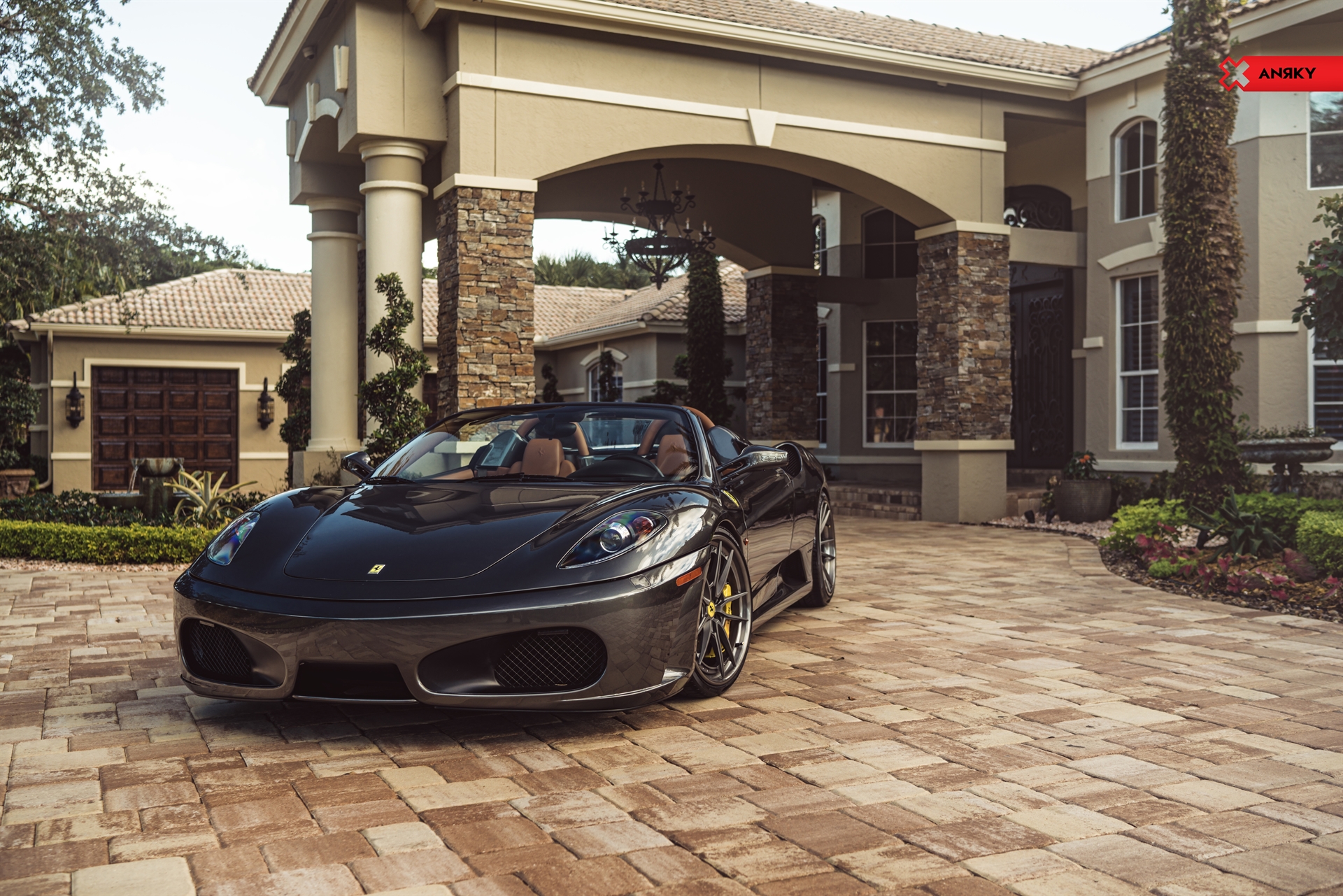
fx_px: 1306
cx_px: 672
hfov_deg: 54.4
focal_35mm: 35
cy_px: 448
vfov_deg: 37.9
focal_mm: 35
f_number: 2.8
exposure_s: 1/200
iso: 100
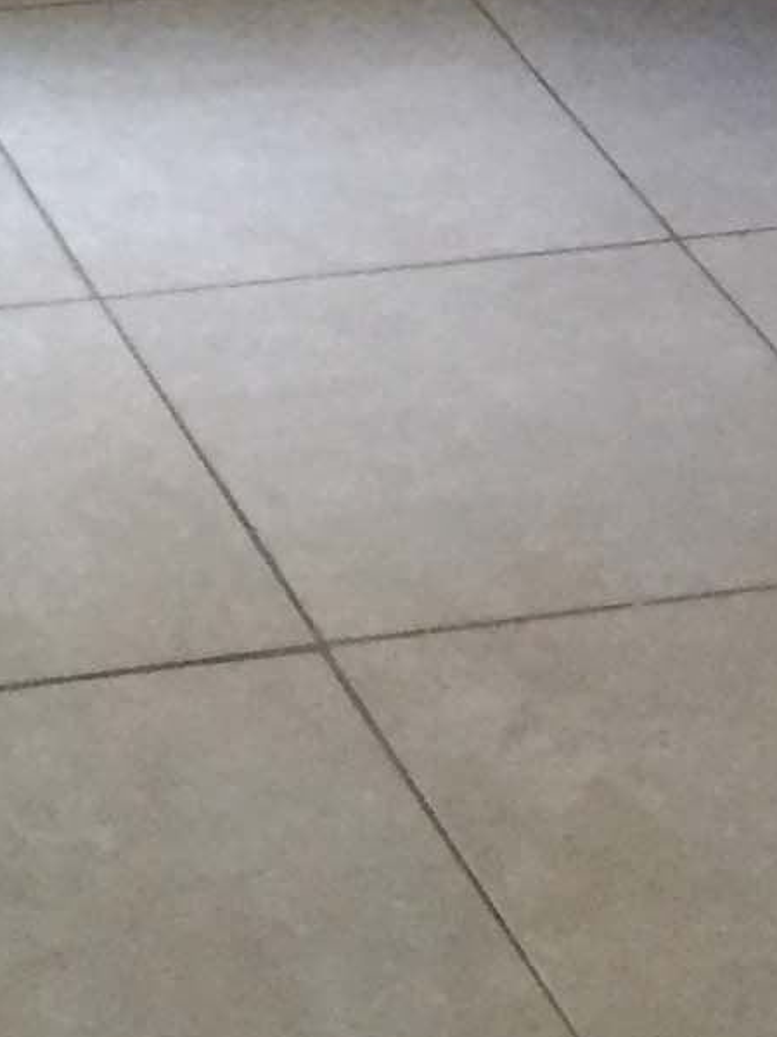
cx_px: 64
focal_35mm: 158
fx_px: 4730
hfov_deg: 9.3
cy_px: 343
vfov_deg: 12.5
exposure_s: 1/30
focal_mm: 4.15
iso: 160
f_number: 2.2
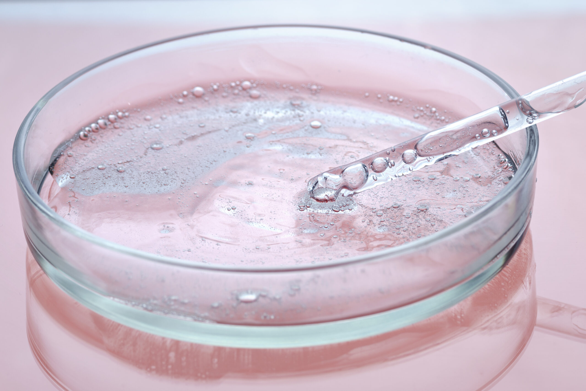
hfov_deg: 13.0
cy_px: 196
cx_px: 293
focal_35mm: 158
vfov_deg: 8.7
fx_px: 2564
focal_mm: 105
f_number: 11
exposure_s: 1/125
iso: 100
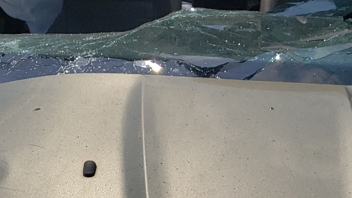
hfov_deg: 23.8
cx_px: 232
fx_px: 830
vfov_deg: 12.2
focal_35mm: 89
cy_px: 377
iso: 52
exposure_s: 1/10000
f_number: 1.5
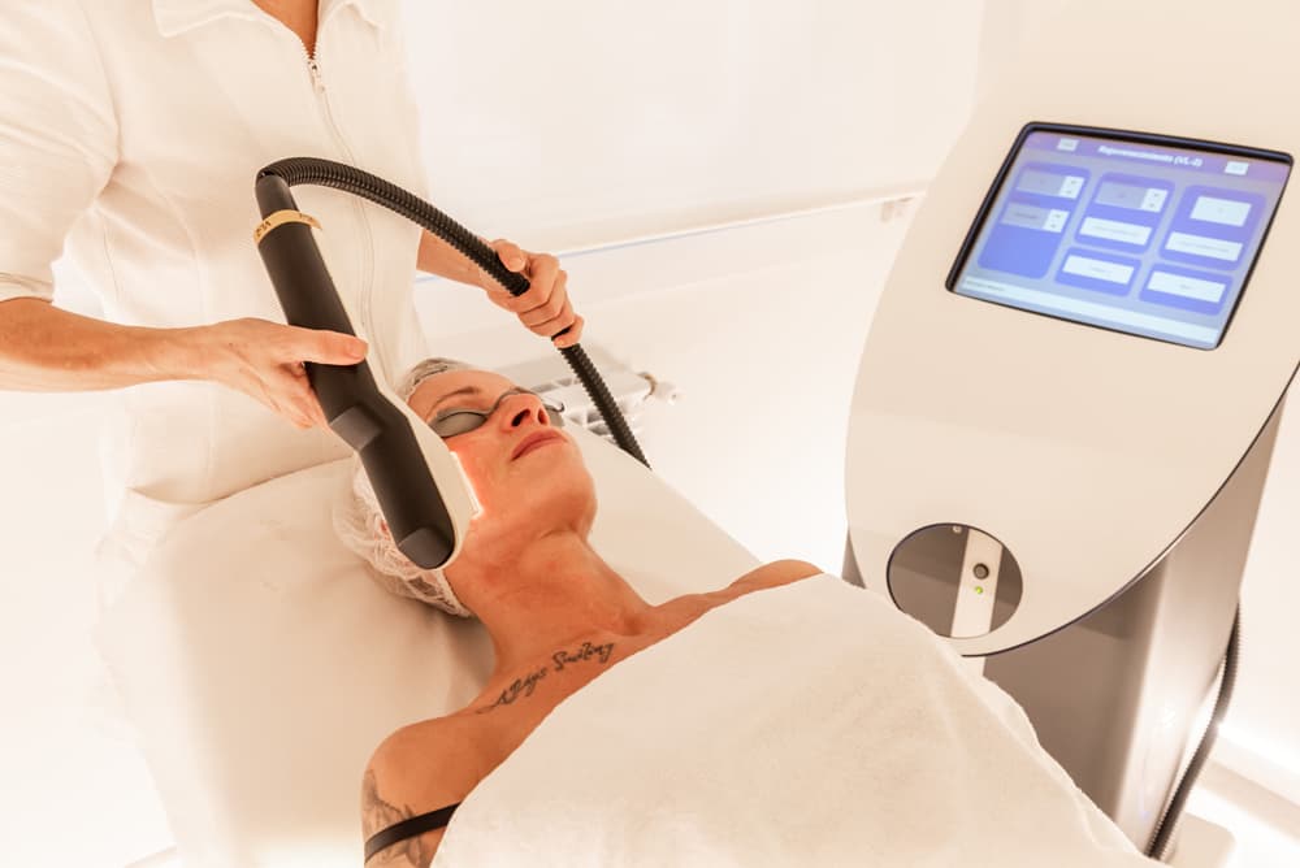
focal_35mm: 34
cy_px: 434
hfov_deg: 55.8
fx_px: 1228
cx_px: 650
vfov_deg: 38.9
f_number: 5.6
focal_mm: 34
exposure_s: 1/60
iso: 640
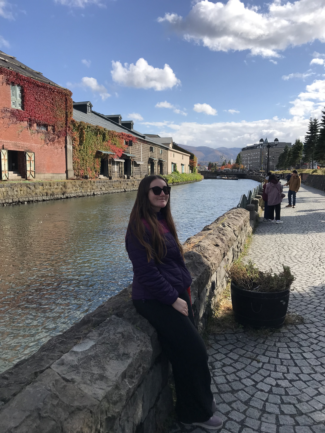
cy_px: 216
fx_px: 351
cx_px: 162
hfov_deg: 49.7
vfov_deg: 63.4
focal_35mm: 28
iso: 20
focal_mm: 3.99
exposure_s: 1/2457
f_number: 1.8
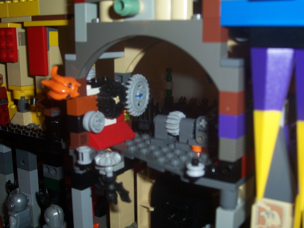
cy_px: 114
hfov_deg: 44.8
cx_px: 152
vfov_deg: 34.3
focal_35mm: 42
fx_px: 369
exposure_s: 1/60
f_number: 3
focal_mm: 7
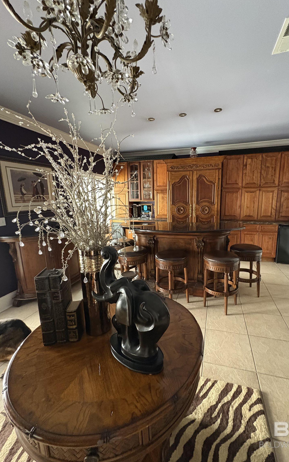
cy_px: 231
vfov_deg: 101.5
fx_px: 189
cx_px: 164
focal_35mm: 15
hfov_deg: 74.4
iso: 1000
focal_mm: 2.22
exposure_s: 1/42
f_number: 2.2
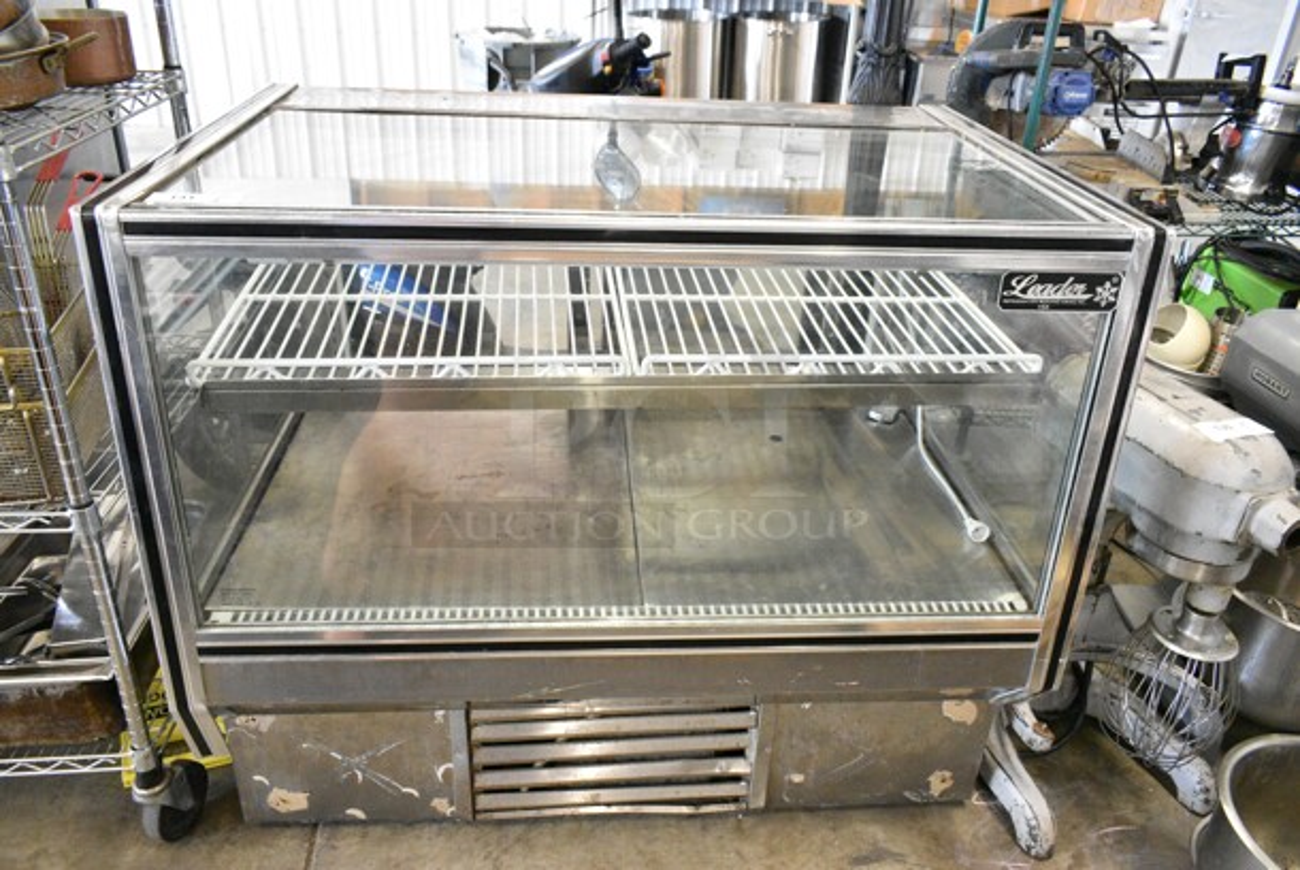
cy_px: 435
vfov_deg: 48.0
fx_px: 976
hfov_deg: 67.3
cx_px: 650
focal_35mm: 27
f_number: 5.6
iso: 6400
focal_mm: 18
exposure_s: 1/125
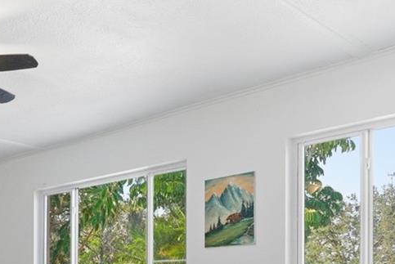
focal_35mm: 53
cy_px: 300
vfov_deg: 23.7
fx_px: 582
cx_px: 44
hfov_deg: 35.4
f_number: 9
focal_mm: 16
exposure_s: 1/50
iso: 400
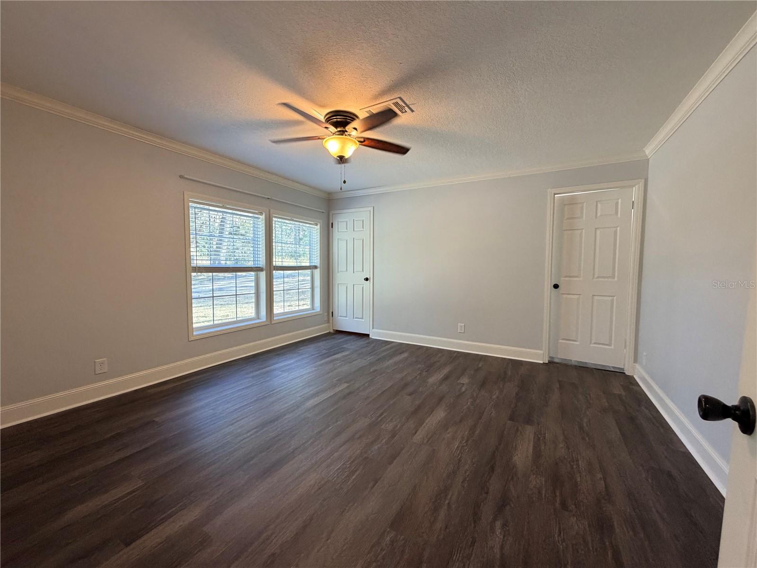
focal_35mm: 14
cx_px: 378
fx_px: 306
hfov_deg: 102.1
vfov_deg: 85.7
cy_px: 284
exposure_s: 1/60
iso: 250
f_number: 2.2
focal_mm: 2.22
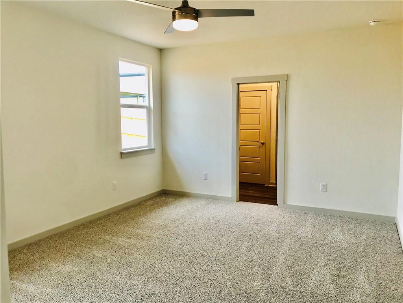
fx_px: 326
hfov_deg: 63.4
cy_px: 152
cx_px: 202
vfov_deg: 49.7
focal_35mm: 28
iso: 25
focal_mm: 3.99
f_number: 1.8
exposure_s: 1/60
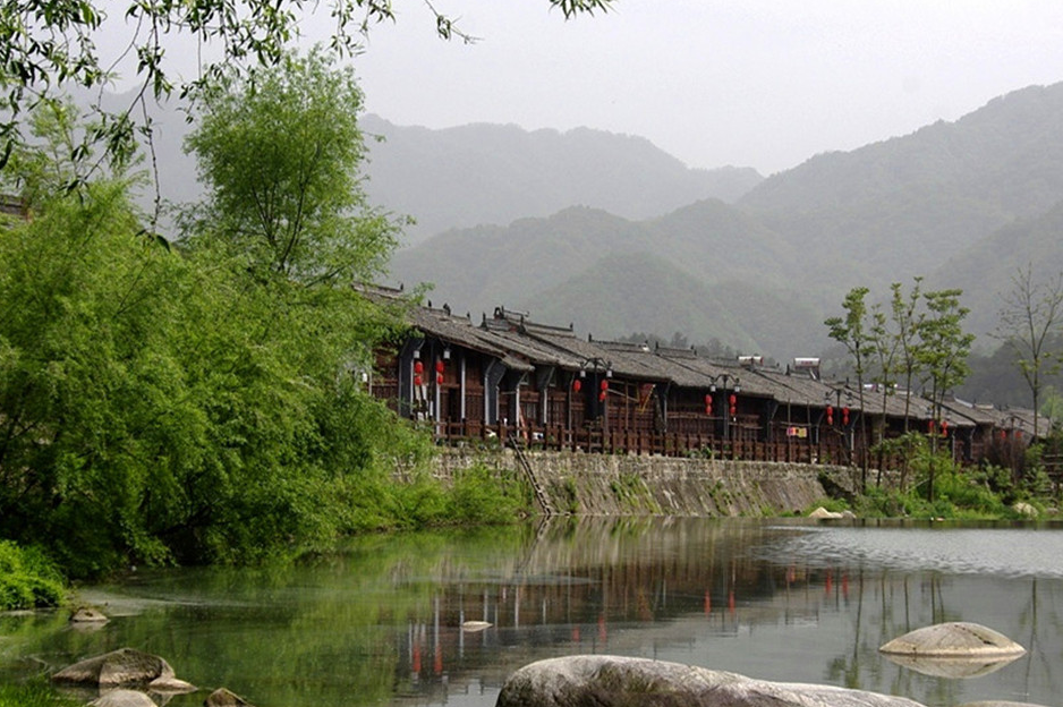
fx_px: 2833
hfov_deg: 21.3
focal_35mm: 96
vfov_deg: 14.2
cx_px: 519
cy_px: 421
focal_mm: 50
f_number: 8
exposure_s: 1/500
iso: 200
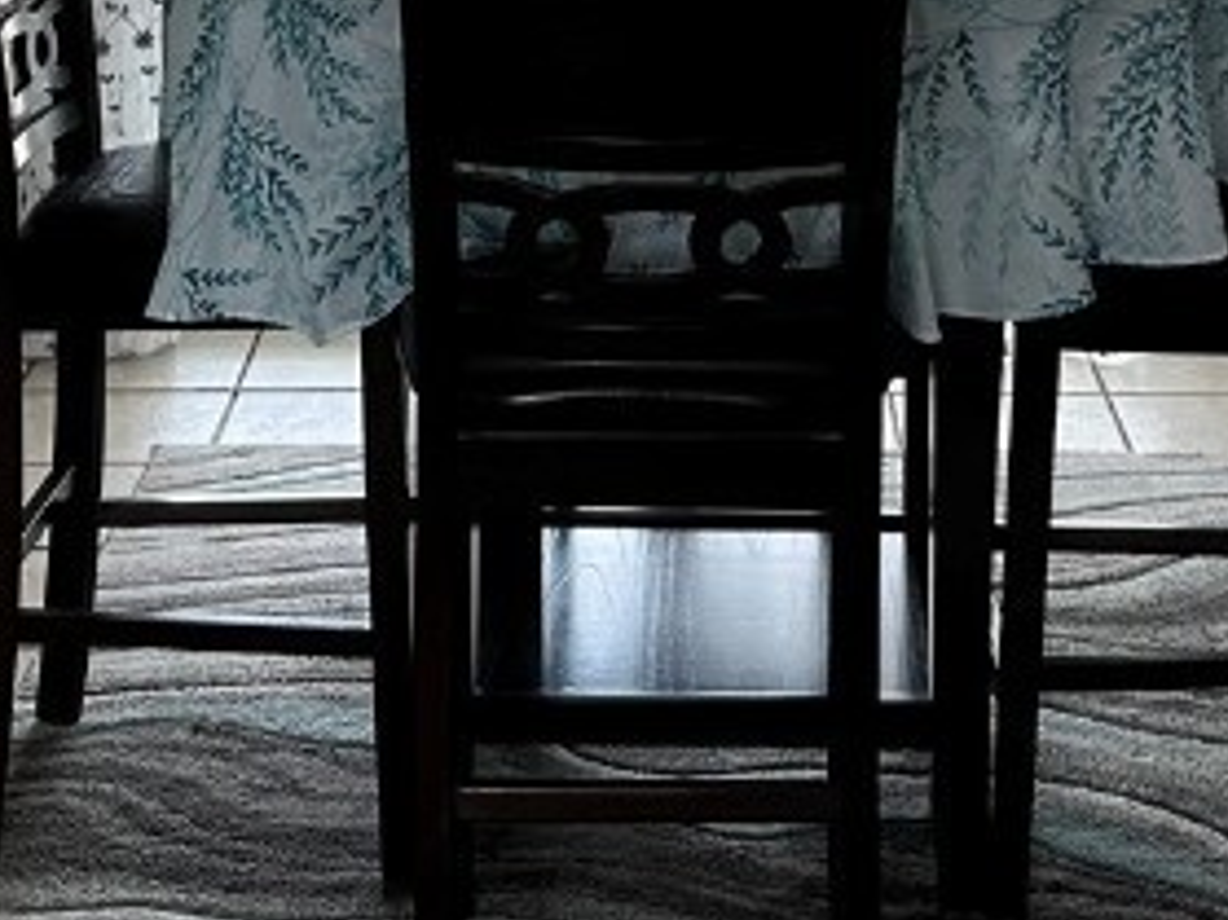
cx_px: 704
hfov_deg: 22.2
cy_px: -533
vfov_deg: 15.3
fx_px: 3120
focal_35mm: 88
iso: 160
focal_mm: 6.86
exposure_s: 1/120
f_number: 1.78
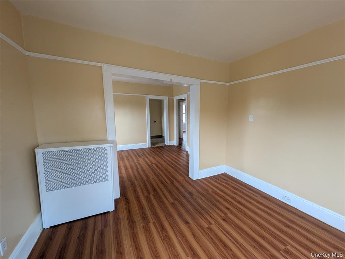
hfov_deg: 102.1
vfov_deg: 85.7
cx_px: 172
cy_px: 130
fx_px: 140
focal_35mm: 14
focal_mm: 1.83
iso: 103
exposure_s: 1/100
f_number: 2.2
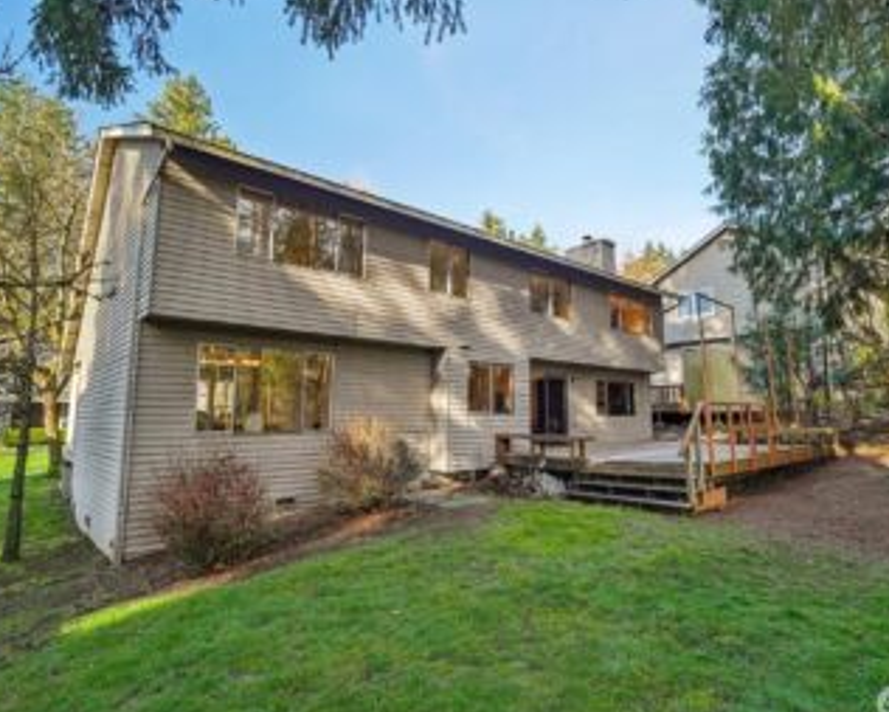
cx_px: 475
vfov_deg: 70.9
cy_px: 353
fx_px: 500
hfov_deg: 83.1
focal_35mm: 19
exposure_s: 1/250
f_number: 8
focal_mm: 16
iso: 1600
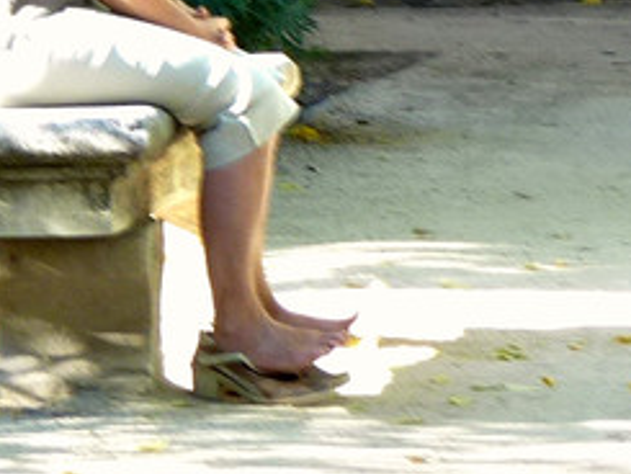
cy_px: -474
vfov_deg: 2.3
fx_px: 11891
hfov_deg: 3.0
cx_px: 917
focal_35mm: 652
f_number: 3.6
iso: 100
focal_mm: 22.3
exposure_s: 1/40
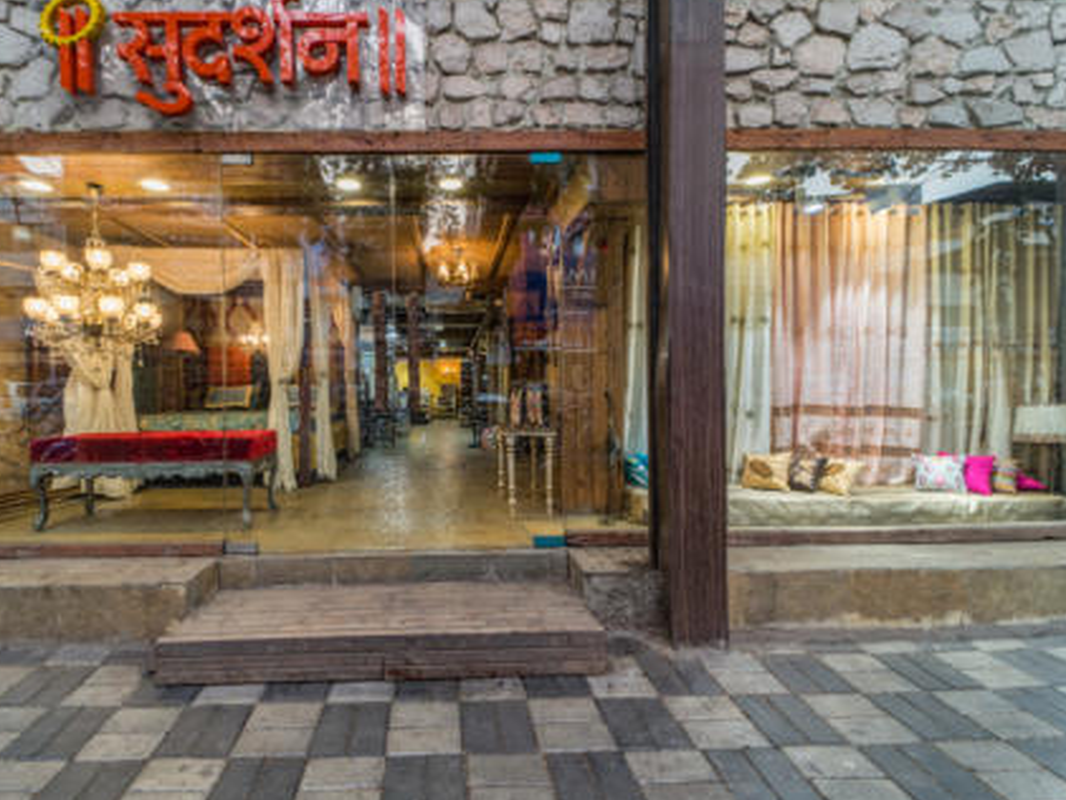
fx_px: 493
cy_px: 385
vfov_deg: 78.1
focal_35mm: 16
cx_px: 451
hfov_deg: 93.7
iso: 500
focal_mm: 14
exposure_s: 1/25
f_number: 10
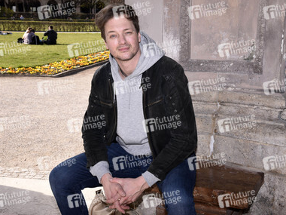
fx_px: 471
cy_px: 105
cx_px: 142
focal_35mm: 57
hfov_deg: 33.8
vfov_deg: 25.7
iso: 400
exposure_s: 1/160
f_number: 11
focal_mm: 50
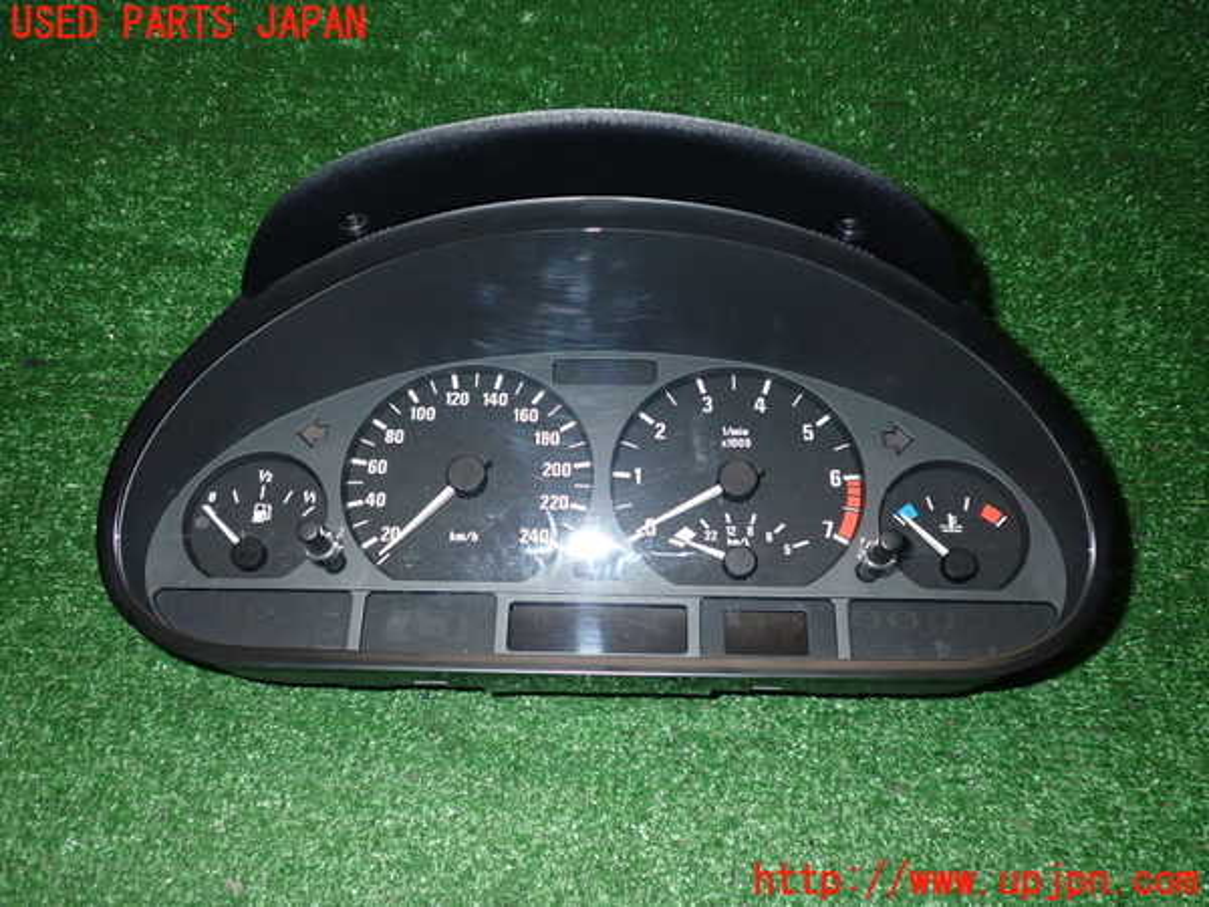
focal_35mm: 30
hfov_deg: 60.0
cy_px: 454
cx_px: 604
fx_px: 1048
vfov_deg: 46.8
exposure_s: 1/30
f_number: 6.3
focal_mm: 5.4
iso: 400
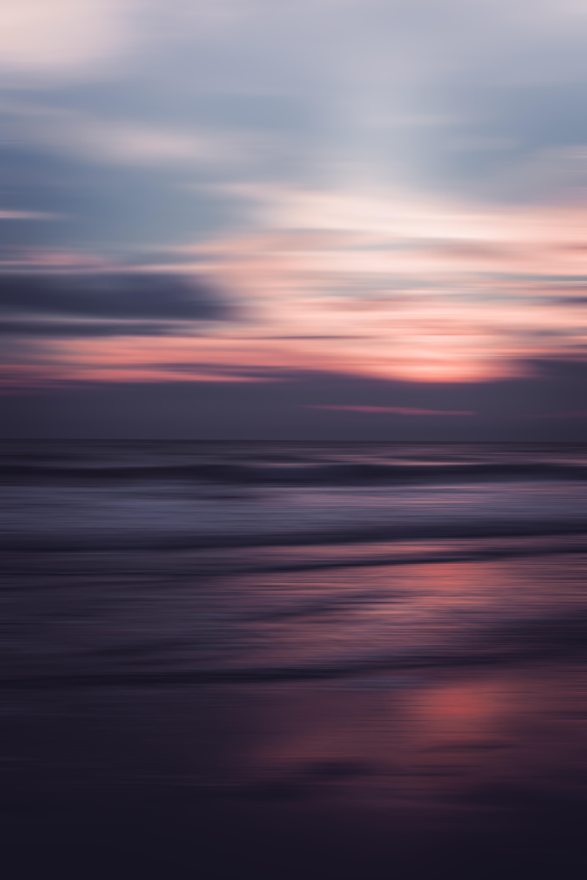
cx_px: 294
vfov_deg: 54.4
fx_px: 856
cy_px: 440
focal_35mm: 35
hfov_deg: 37.9
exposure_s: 1/50
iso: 50
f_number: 11
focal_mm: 35
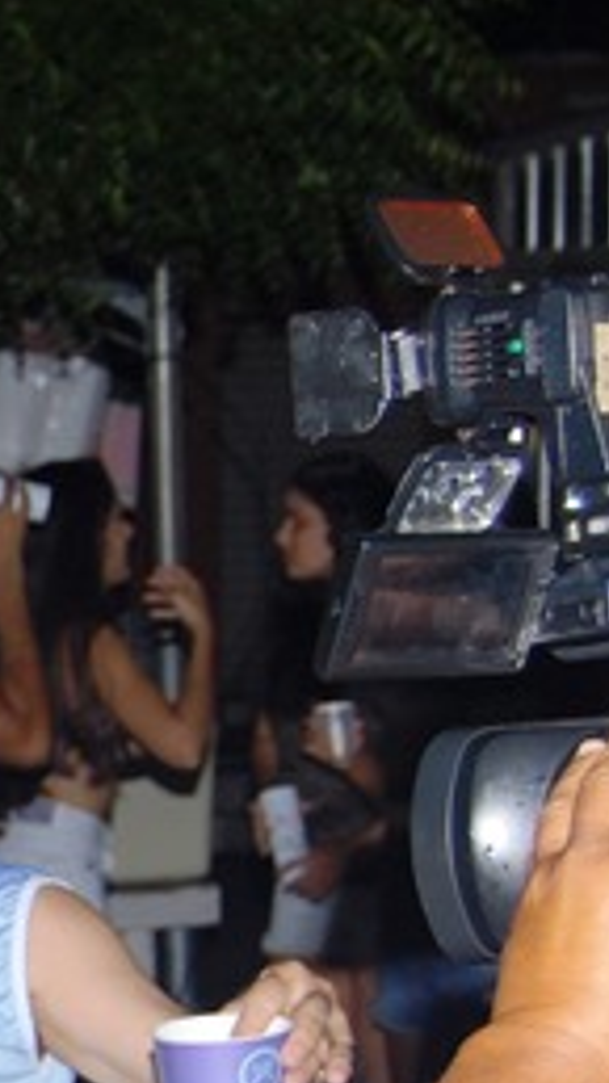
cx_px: -710
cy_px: 907
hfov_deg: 7.8
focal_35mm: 146
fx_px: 4194
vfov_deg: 14.6
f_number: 5.6
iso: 200
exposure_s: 1/250
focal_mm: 30
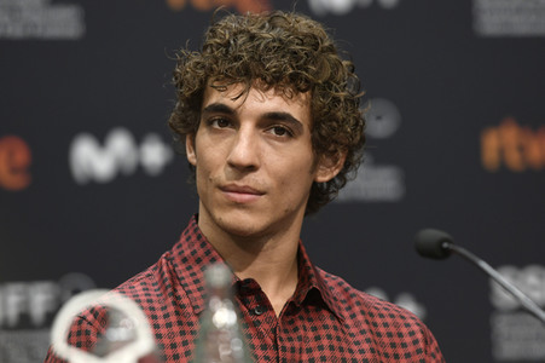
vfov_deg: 7.4
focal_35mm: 185
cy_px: 182
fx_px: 2799
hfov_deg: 11.1
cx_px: 272
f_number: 3.5
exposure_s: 1/250
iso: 1250
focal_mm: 185
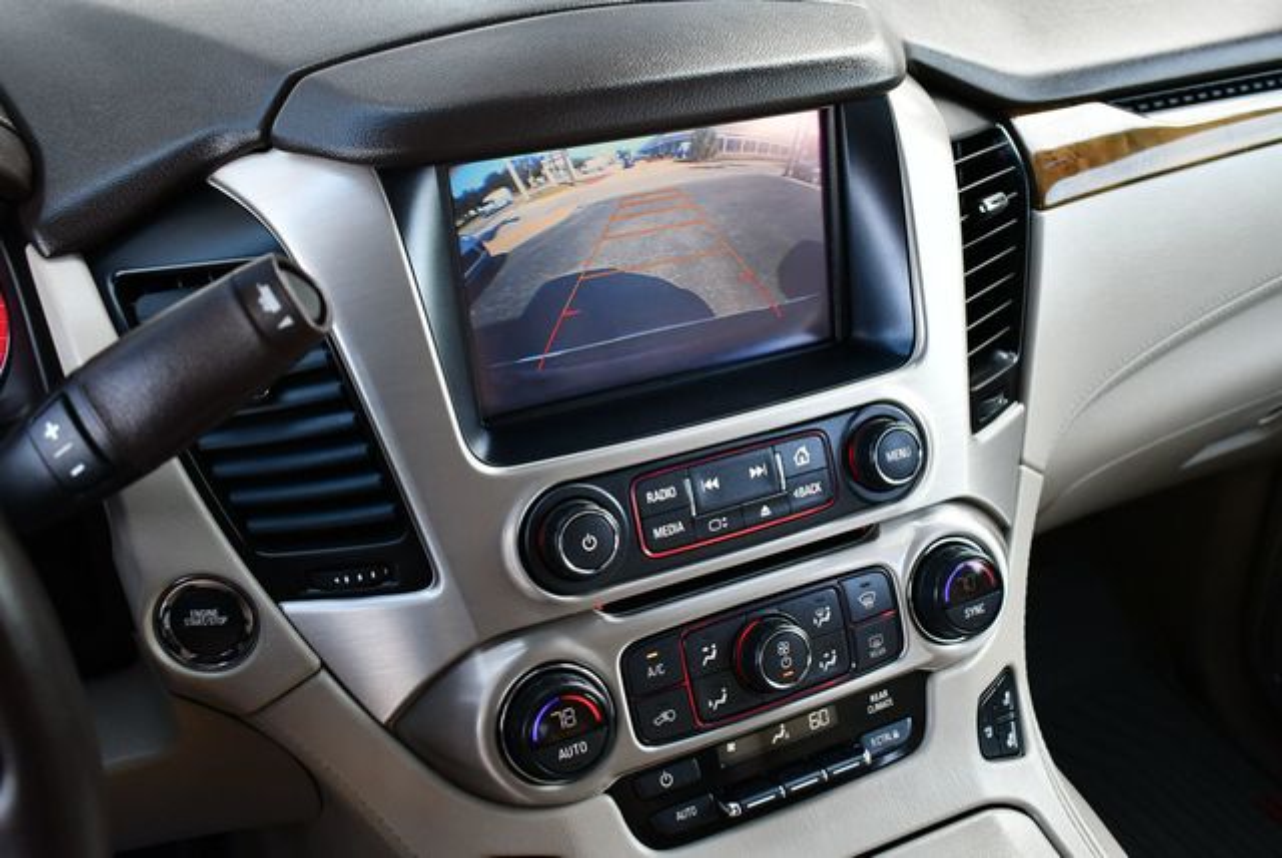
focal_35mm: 36
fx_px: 1283
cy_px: 429
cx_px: 641
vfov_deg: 36.9
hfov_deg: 53.1
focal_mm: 18
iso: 800
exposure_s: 1/200
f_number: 3.5
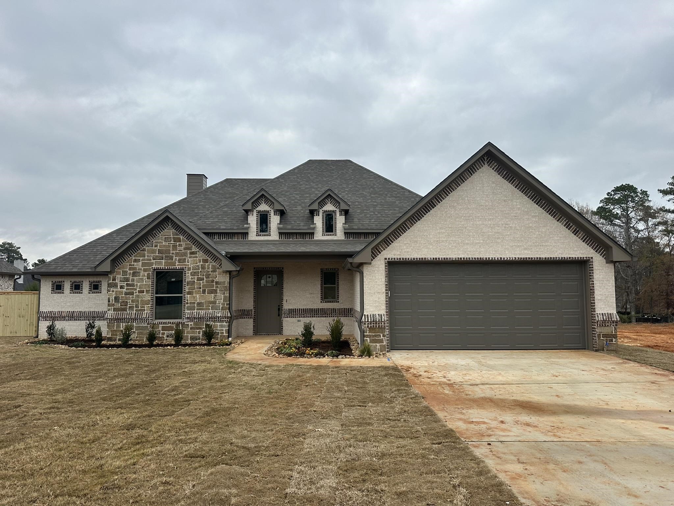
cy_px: 253
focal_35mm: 24
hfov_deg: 71.6
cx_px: 337
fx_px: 467
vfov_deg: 56.8
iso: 80
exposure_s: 1/1412
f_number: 1.78
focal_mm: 6.86
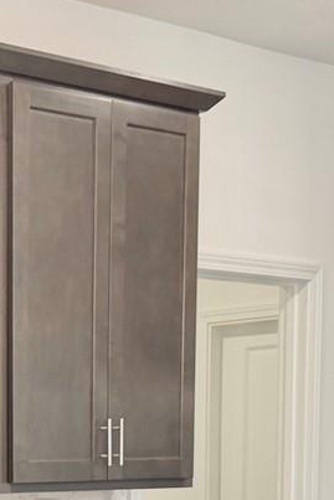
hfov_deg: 13.1
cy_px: 561
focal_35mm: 99
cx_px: -160
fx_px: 1376
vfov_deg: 19.7
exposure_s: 1/60
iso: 100
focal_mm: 6.76
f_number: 1.78
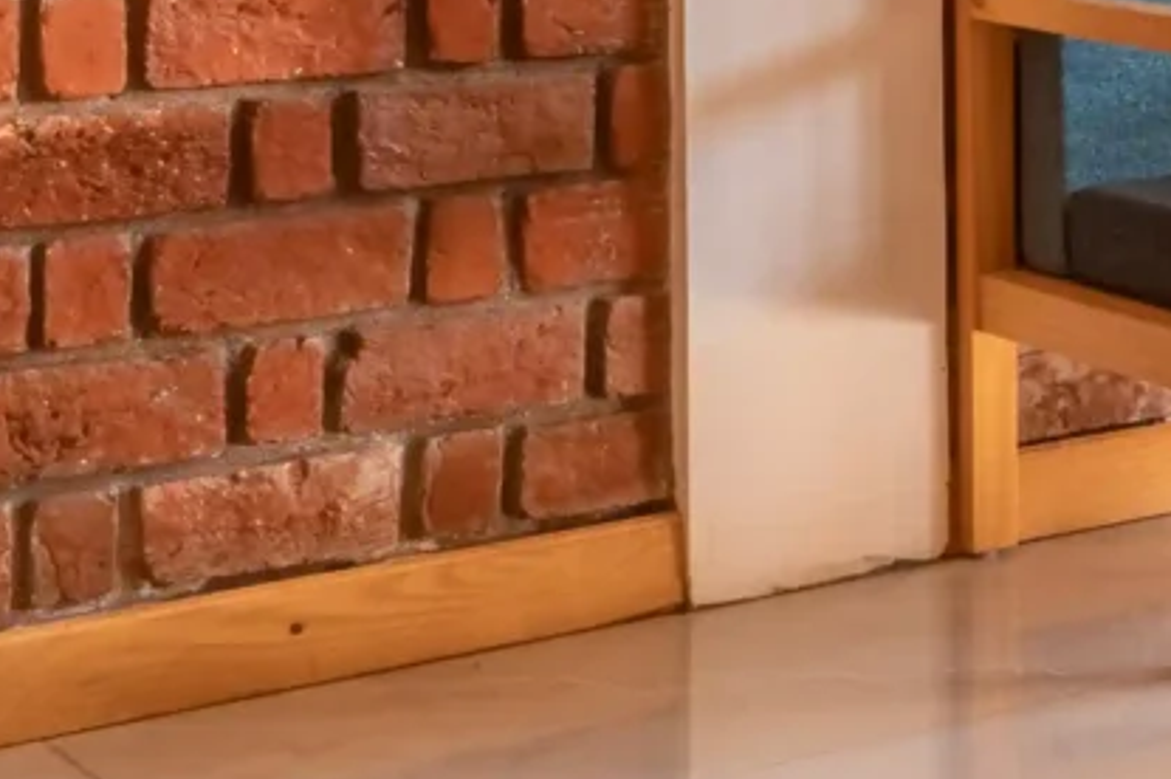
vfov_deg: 12.6
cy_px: -255
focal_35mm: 105
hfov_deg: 14.1
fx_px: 3413
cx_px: 2740
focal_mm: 17
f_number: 11
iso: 200
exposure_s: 1/1250
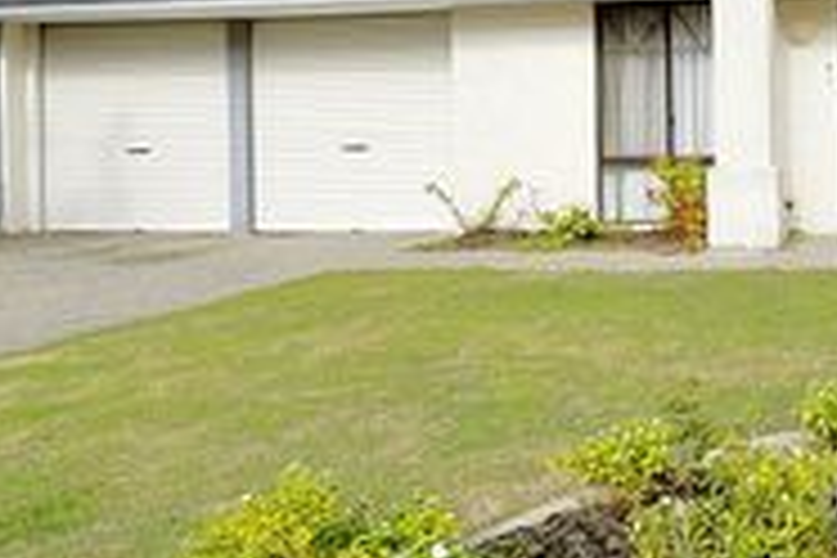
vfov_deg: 30.5
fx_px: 1000
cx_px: 868
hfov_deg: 39.2
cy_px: 115
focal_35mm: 43
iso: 200
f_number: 16
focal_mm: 17
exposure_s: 1/100
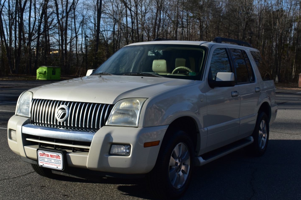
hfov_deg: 38.9
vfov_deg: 26.5
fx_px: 426
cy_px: 109
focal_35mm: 51
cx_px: 152
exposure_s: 1/500
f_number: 11
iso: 280
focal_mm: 30
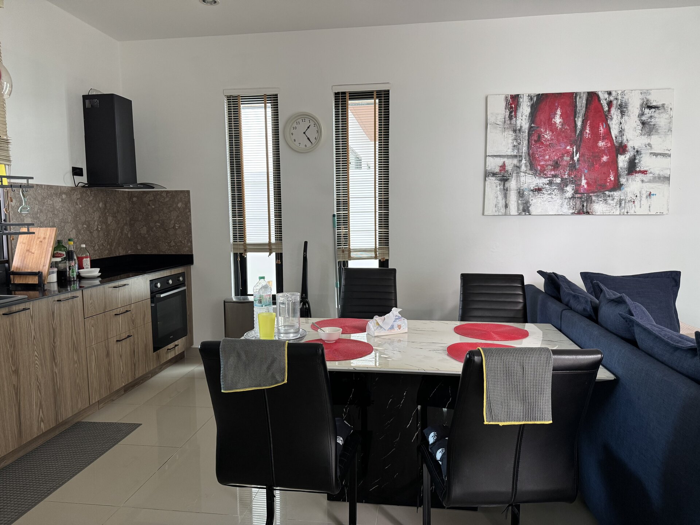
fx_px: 485
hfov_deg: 71.6
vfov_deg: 56.8
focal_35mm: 24
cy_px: 262
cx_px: 350
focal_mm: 6.76
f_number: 1.78
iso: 200
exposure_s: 1/50
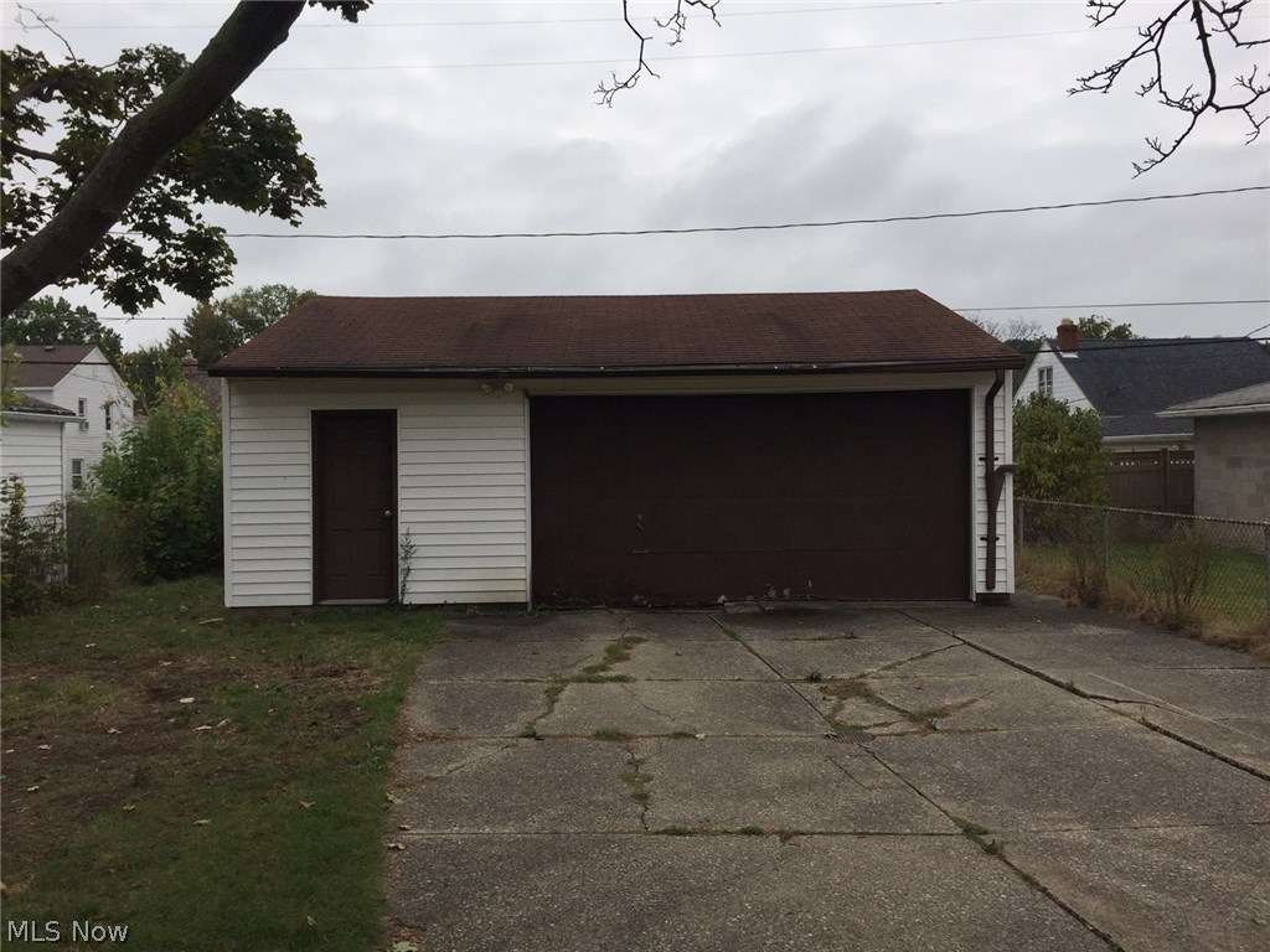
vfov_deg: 48.2
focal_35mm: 29
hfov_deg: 61.7
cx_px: 635
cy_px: 476
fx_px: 1064
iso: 32
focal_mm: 4.15
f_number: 2.2
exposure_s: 1/3049
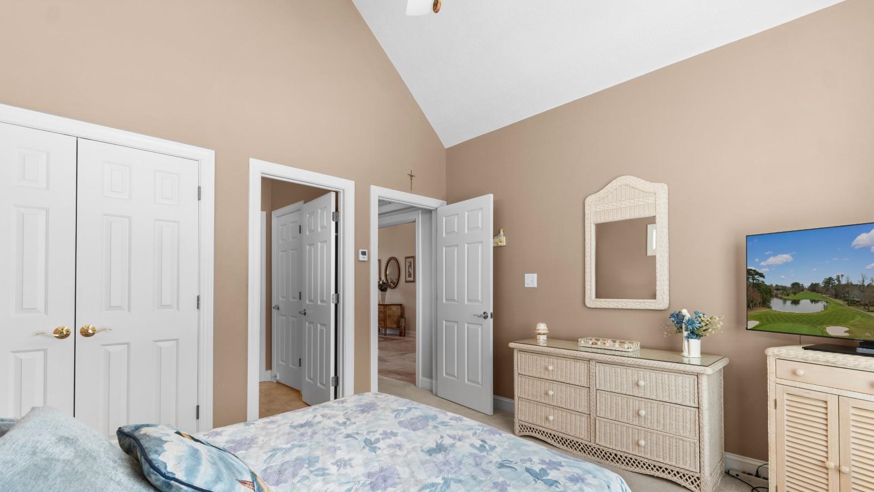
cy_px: 285
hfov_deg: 99.4
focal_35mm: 16
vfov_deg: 66.7
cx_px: 439
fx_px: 371
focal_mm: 10
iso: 100
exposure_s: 1/13
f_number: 4.5
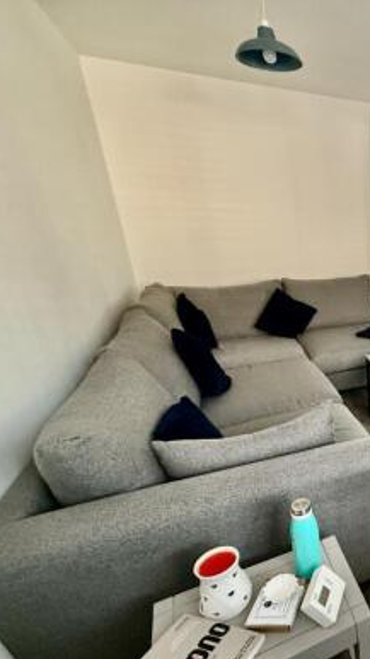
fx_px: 402
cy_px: 370
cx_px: 451
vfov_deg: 78.4
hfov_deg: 36.9
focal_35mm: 23
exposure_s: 1/68
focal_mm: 2.22
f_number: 2.2
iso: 320
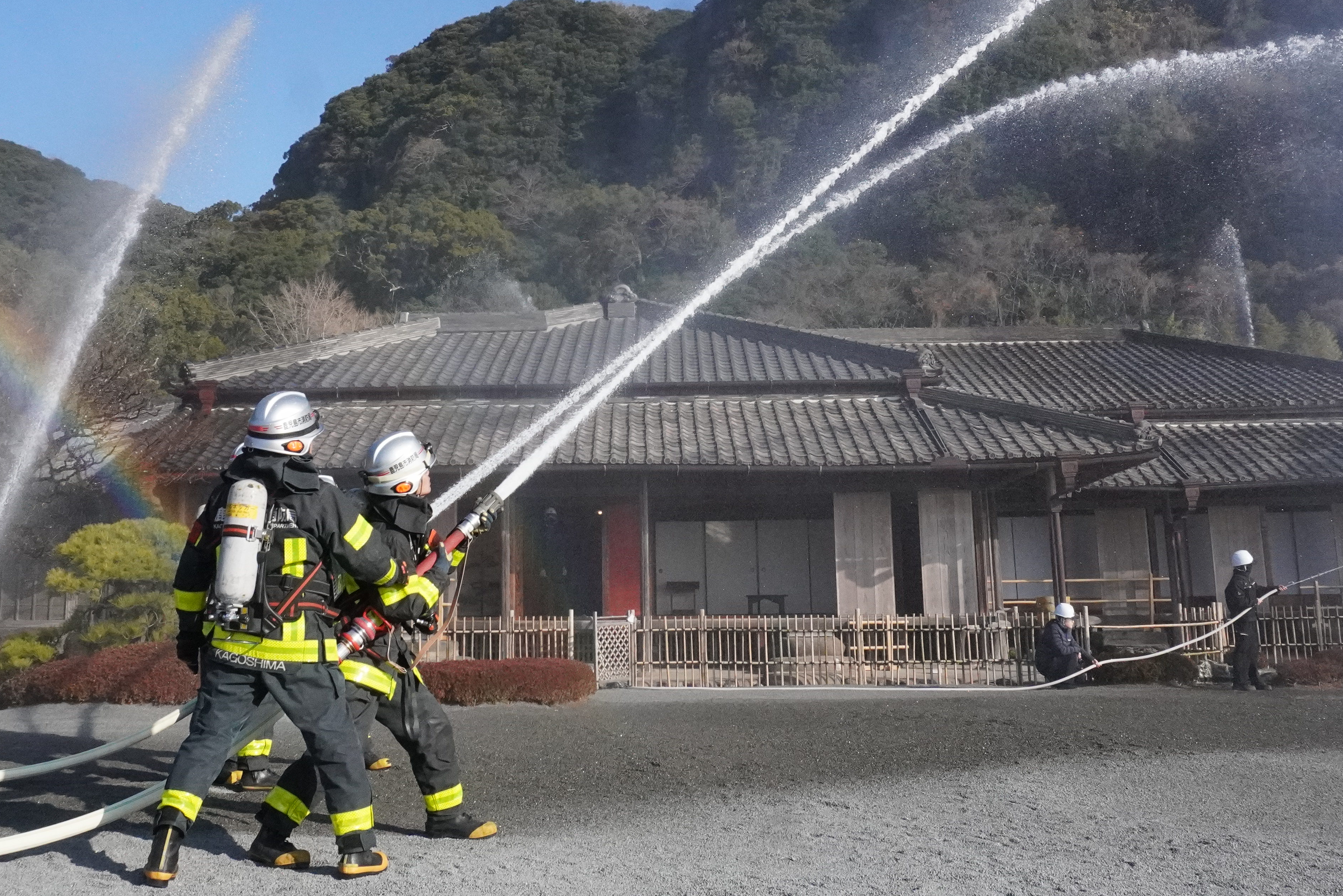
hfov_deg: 50.6
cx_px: 594
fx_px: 1418
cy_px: 303
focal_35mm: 38
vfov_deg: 34.7
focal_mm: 16
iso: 3200
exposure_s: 1/4000
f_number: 10
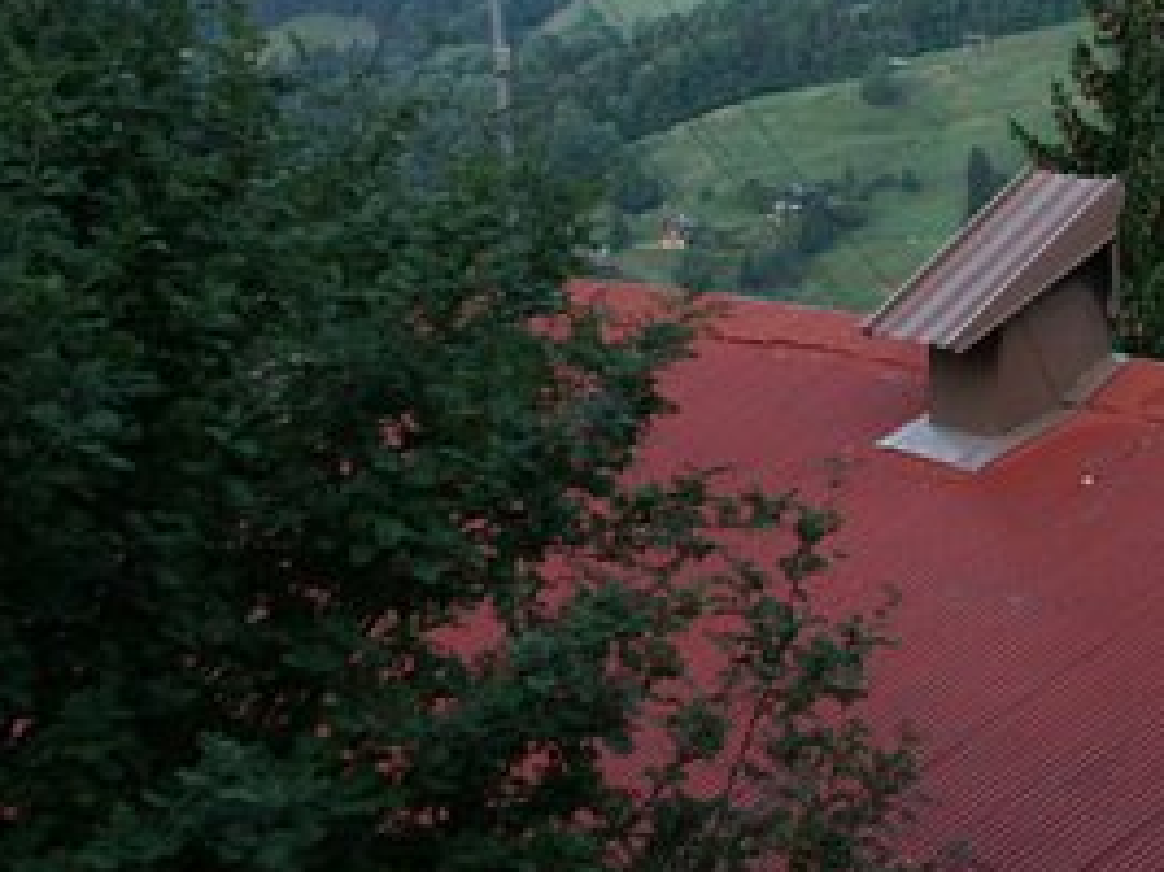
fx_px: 3361
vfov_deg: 14.3
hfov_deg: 18.6
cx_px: 1380
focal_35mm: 100
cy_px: -196
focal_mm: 10.37
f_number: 3.5
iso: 100
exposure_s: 1/60
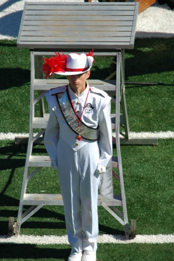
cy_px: 130
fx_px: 4357
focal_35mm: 600
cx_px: 87
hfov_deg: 2.3
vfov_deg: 3.4
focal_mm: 400
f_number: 6.3
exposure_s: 1/800
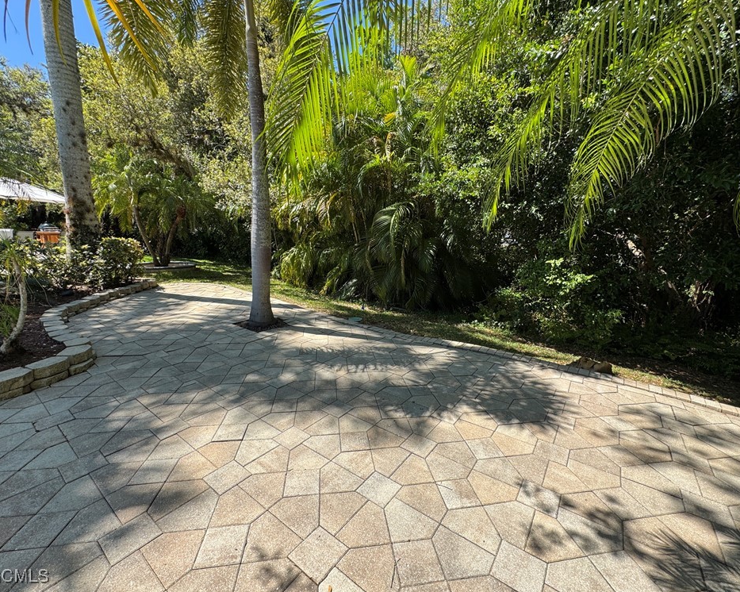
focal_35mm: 15
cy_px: 289
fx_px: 328
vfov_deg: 84.0
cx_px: 379
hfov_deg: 96.8
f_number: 2.2
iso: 40
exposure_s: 1/443
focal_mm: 2.22
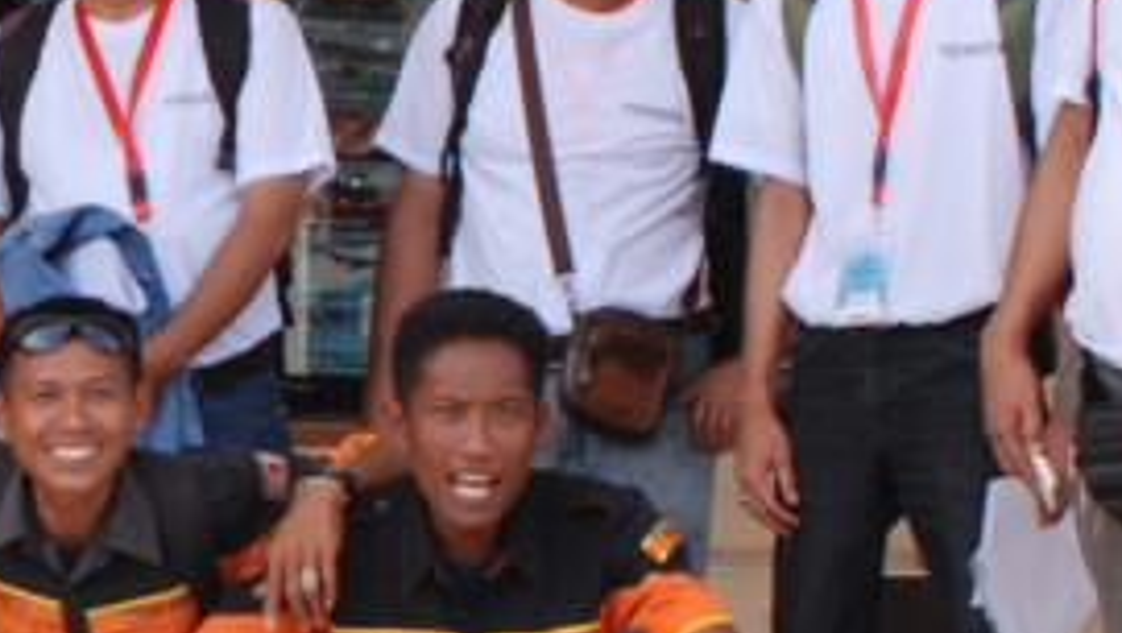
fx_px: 6193
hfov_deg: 10.1
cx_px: -393
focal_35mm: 208
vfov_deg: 5.9
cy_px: 432
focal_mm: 35
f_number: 7.1
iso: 400
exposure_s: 1/200
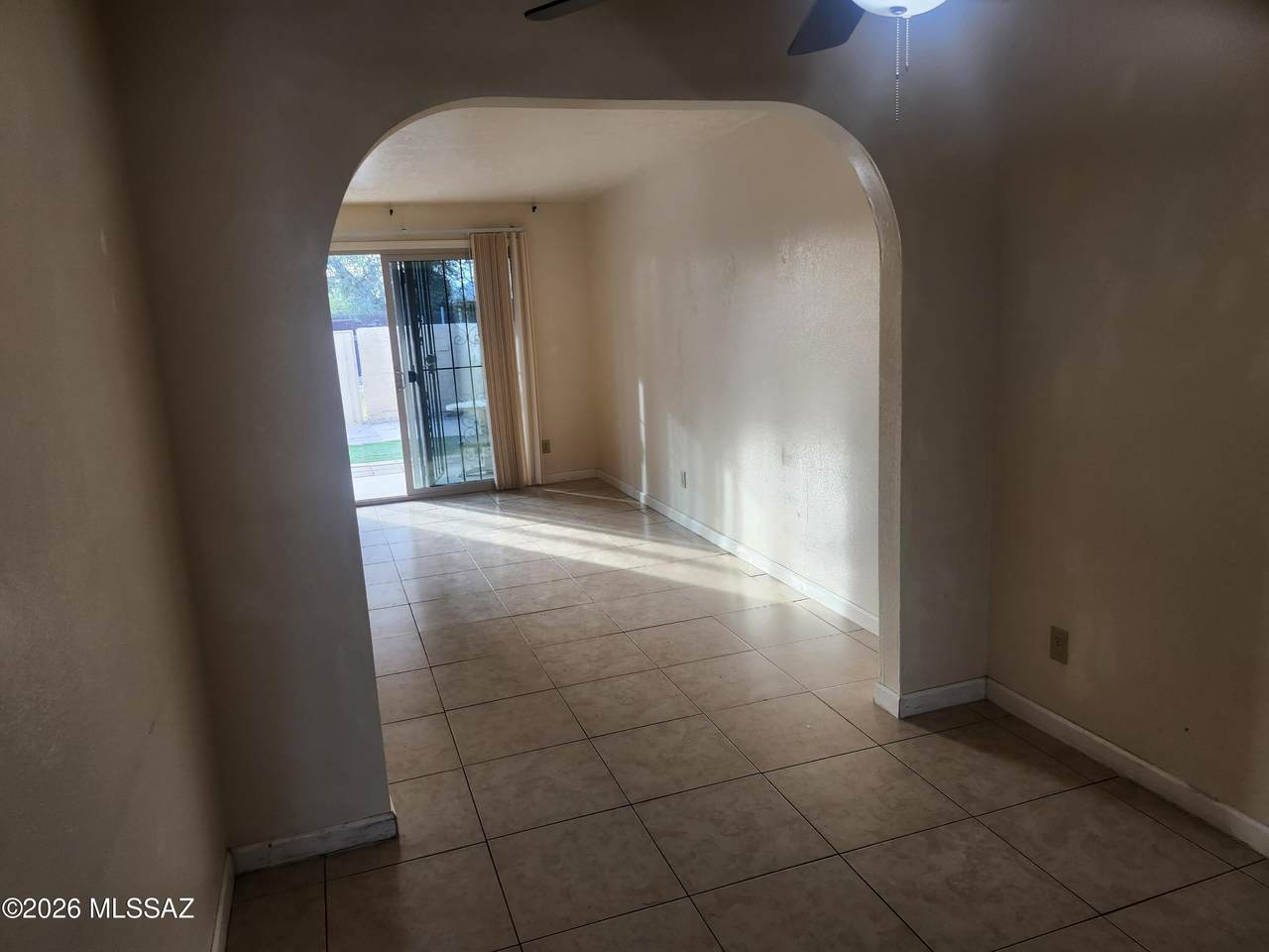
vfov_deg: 58.9
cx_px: 634
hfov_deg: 73.9
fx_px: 843
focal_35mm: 23
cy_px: 476
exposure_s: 1/120
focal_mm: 5.54
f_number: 1.8
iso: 200
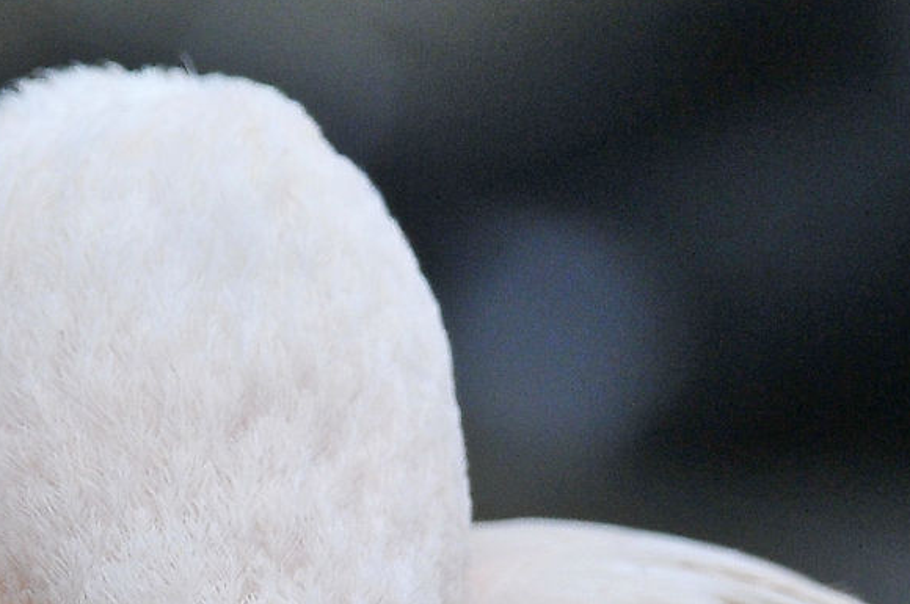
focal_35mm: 2236
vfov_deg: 0.6
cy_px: 689
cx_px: 17
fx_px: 56442
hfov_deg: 0.9
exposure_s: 1/250
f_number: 7.1
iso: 640
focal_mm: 360
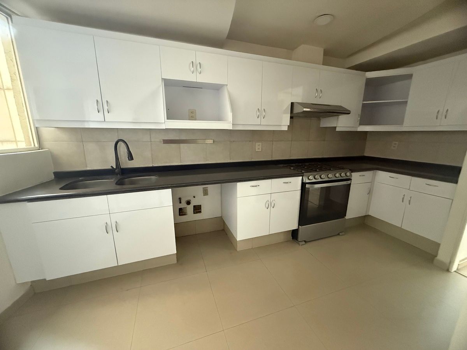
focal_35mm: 14
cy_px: 175
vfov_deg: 85.7
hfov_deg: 102.1
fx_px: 189
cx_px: 234
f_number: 2.2
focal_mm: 2.22
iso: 1000
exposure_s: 1/60
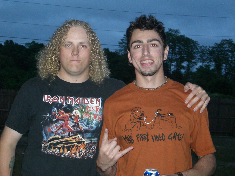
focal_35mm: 68
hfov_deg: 28.6
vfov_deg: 21.6
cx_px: 118
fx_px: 462
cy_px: 88
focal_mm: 14.2
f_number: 4
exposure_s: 1/60
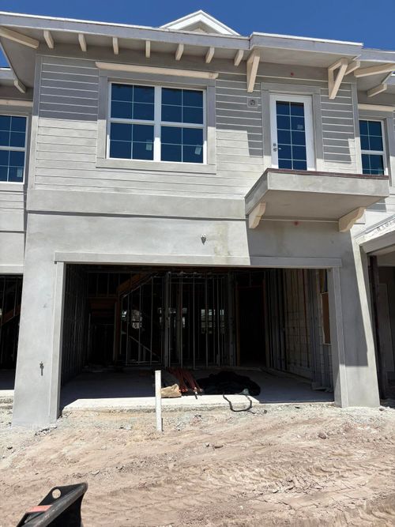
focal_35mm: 26
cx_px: 198
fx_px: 396
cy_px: 264
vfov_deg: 67.3
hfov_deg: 53.0
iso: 50
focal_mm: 5.96
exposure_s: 1/4608
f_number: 1.6
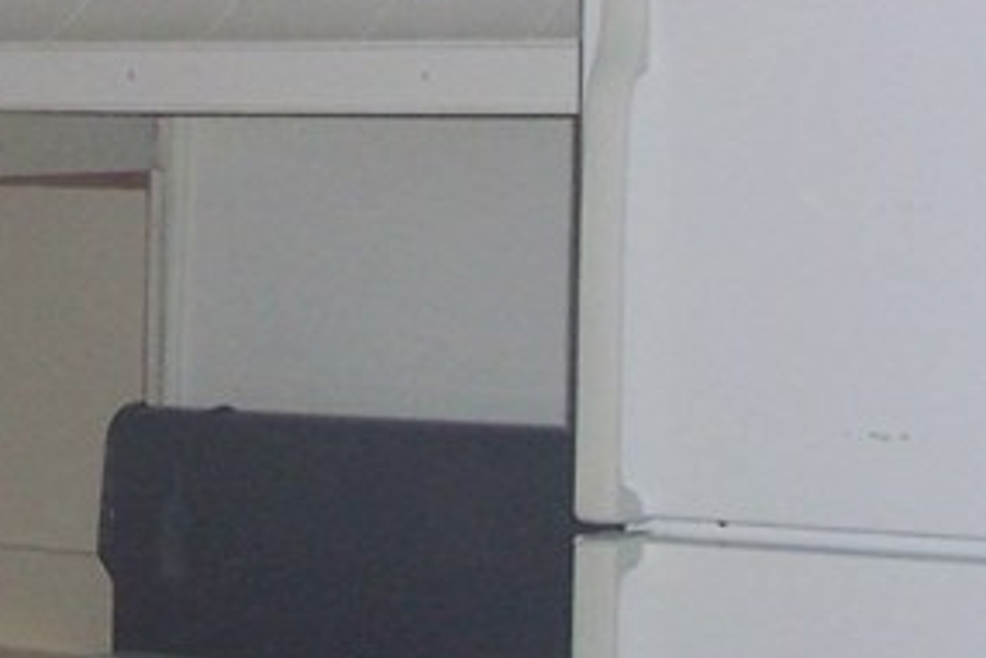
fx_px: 3535
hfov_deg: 15.5
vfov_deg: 10.4
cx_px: -83
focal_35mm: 129
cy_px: -184
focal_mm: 5.6
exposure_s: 1/60
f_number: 2.7
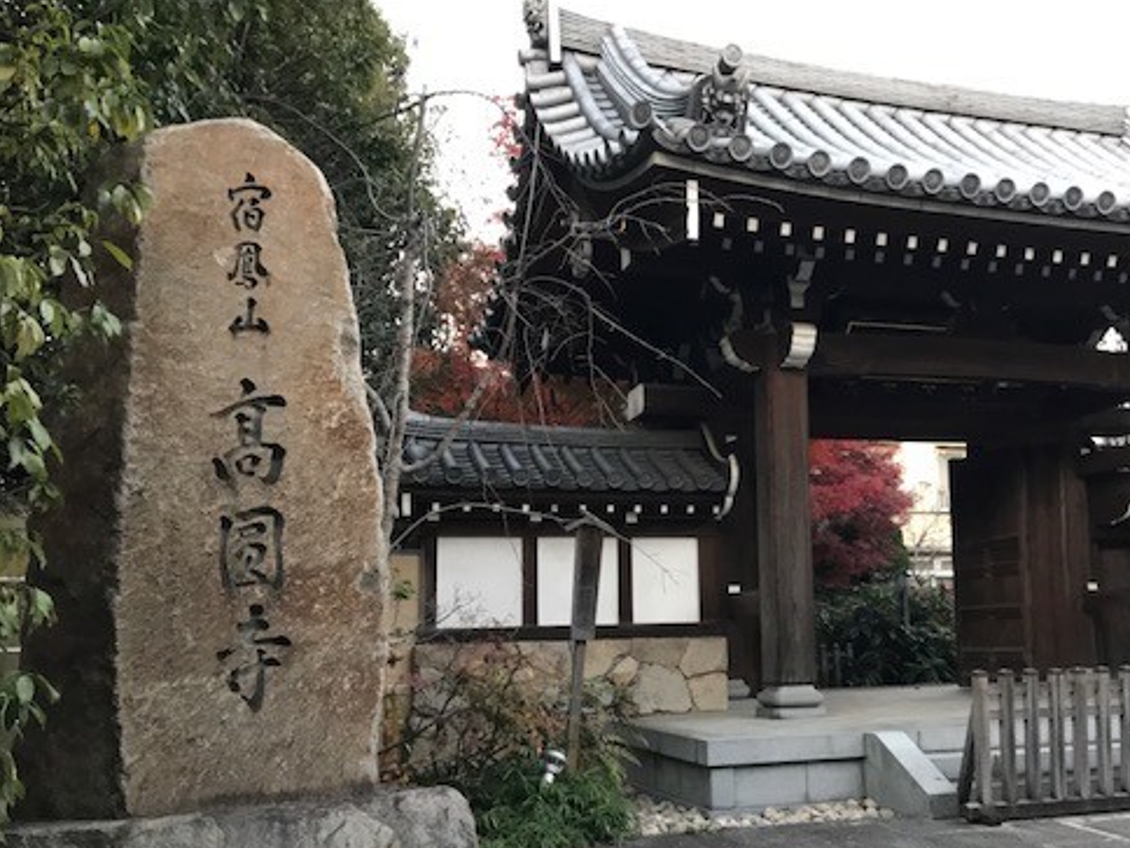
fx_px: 1208
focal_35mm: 37
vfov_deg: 38.5
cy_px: 507
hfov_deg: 49.7
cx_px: 700
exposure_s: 1/33
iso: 160
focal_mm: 3.99
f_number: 1.8
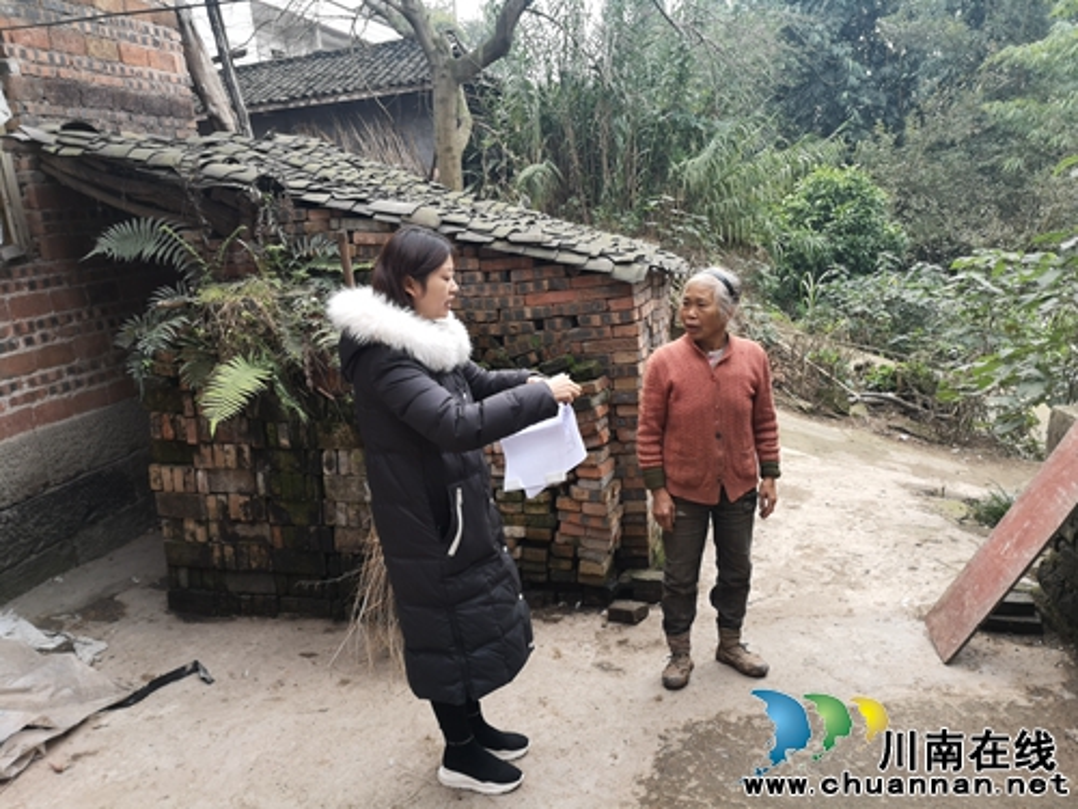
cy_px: 404
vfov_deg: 51.4
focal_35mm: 27
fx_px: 841
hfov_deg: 65.3
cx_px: 539
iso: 50
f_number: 1.8
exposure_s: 1/304
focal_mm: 3.95
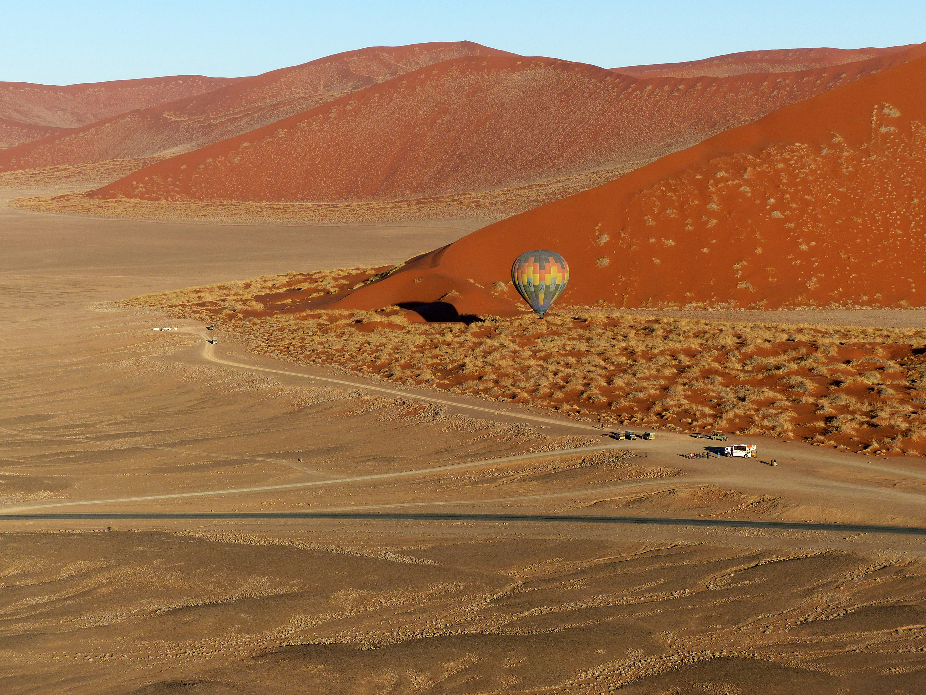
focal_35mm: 83
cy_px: 348
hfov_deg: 23.6
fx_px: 2220
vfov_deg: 17.8
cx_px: 463
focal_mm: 15
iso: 100
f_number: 4
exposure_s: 1/640
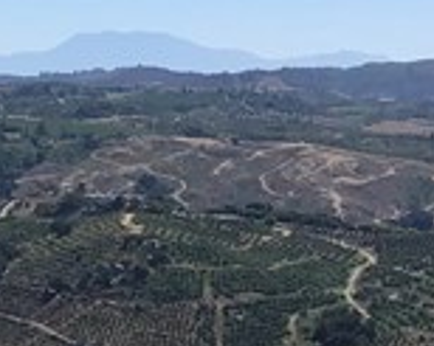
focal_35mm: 201
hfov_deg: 9.2
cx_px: -304
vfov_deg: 7.7
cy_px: 228
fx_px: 2580
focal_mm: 3.3
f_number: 2.4
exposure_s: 1/1508
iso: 25
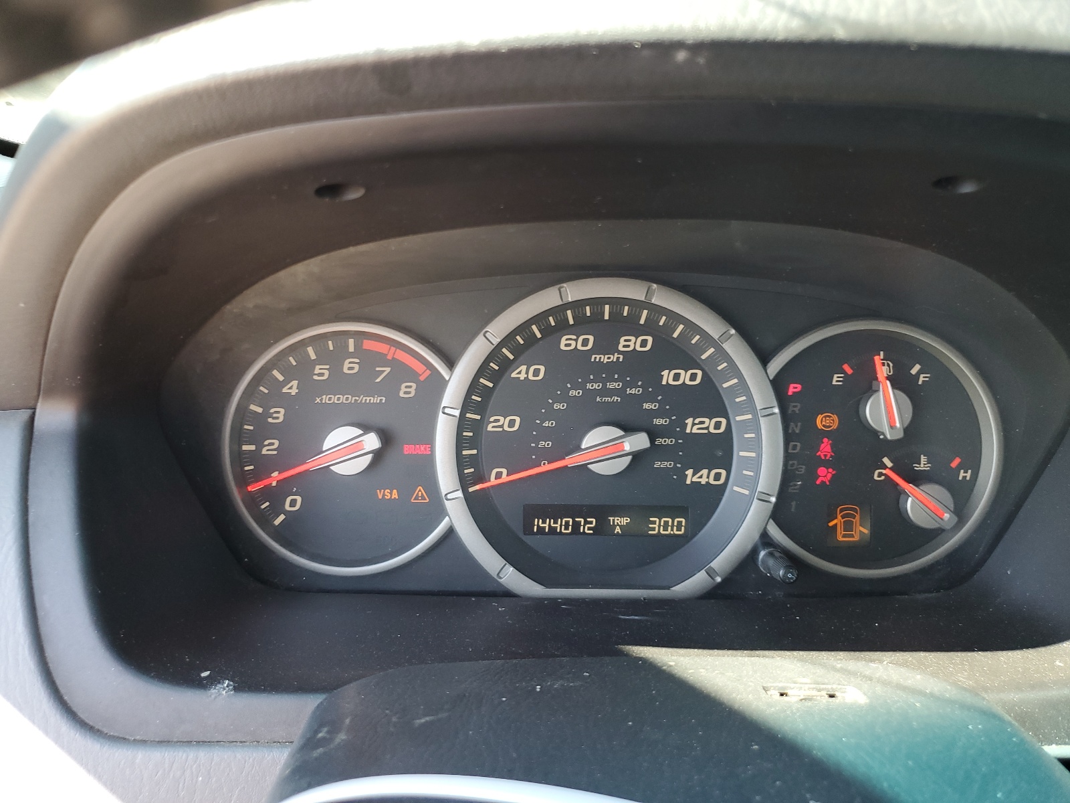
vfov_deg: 53.1
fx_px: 804
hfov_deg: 67.3
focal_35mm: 26
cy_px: 402
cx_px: 535
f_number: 1.5
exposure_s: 1/120
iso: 66
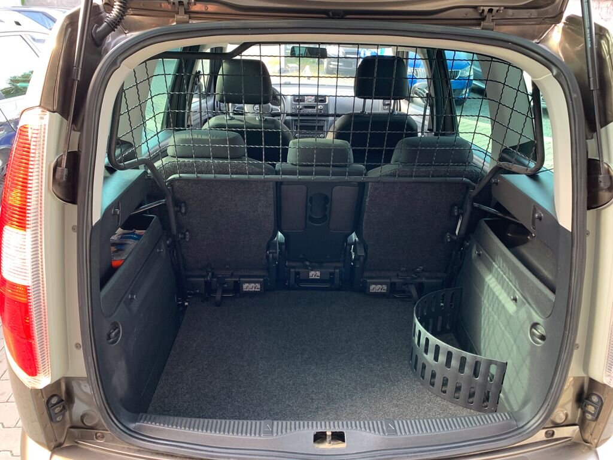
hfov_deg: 67.3
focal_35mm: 26
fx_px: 460
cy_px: 230
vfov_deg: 53.1
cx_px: 306
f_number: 1.8
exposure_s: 1/60
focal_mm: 4.25
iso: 100
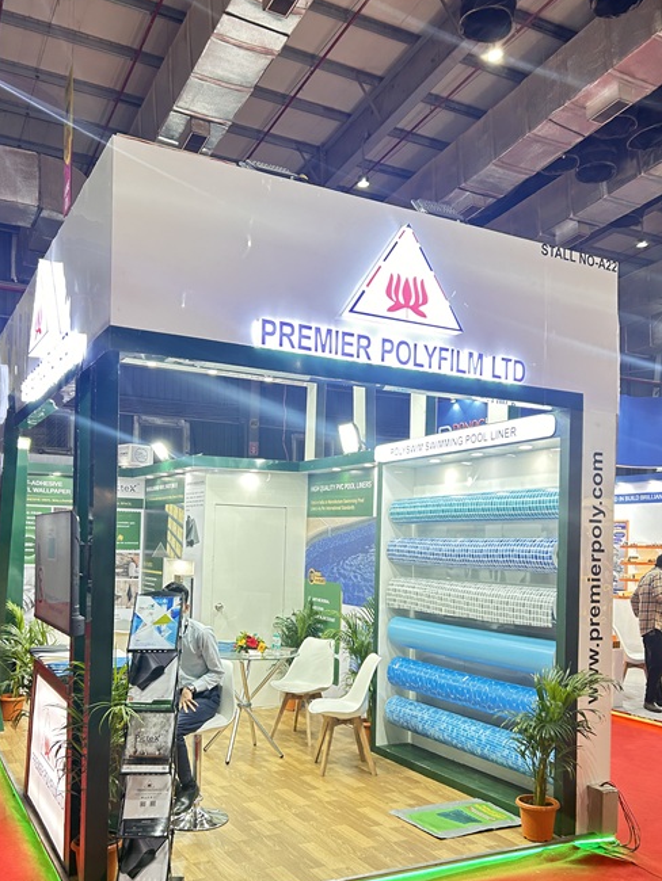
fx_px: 815
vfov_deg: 56.4
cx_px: 309
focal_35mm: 32
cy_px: 522
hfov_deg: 44.2
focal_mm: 5.7
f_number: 1.5
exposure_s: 1/50
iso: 100
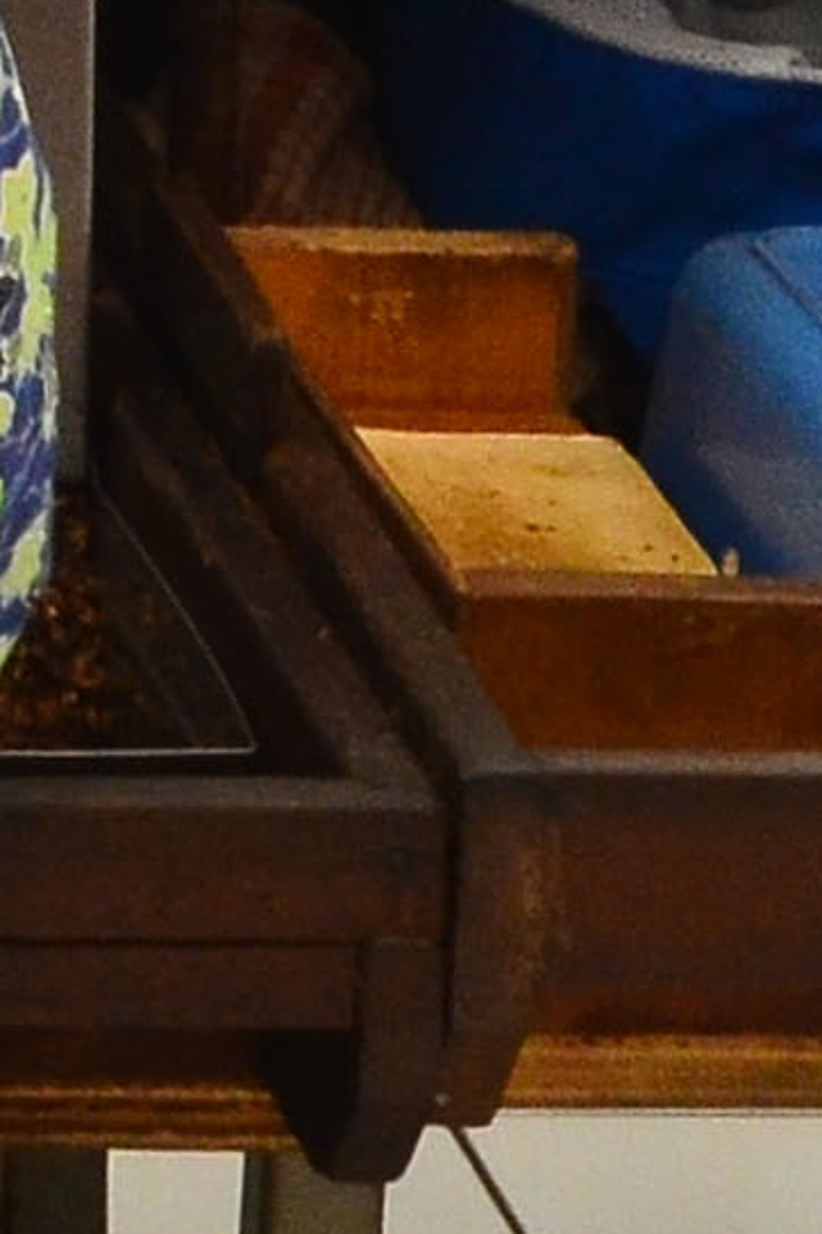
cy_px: -1448
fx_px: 20943
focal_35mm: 612
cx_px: -3815
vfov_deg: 3.3
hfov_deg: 2.2
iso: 560
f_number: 4.8
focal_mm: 45
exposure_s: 1/90
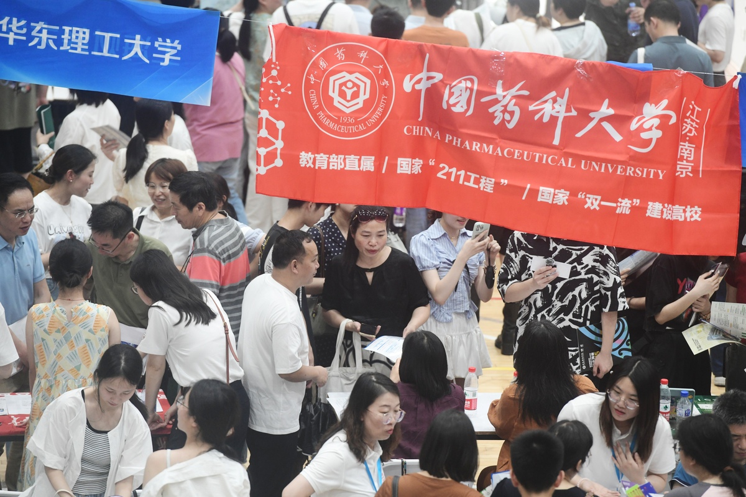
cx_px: 373
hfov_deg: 10.3
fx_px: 4144
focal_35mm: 200
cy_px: 248
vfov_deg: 6.9
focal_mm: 200
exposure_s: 1/200
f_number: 4.5
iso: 2000
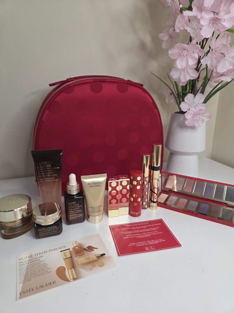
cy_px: 156
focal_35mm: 23
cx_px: 117
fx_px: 207
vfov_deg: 73.9
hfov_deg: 58.9
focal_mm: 5.4
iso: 250
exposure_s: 1/120
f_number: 1.8
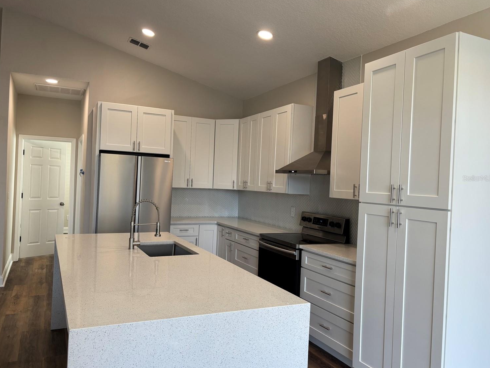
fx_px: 396
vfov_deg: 49.7
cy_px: 178
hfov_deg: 63.4
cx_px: 230
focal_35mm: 28
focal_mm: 5.96
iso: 80
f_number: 1.6
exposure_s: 1/120
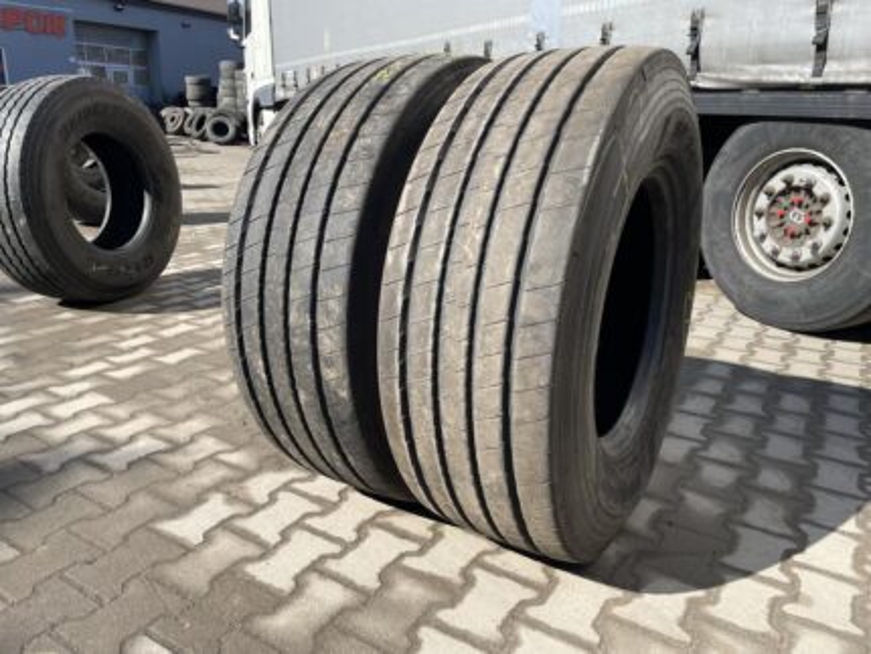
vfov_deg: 53.1
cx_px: 436
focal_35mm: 26
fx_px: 655
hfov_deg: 67.3
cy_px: 327
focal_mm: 4.2
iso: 32
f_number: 1.6
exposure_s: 1/1689
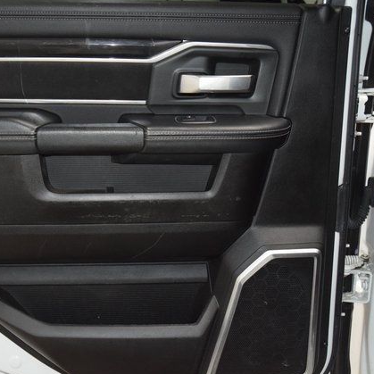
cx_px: 123
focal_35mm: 49
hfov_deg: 34.6
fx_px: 595
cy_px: 189
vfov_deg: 34.9
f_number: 3.8
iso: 2800
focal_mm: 25
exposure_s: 1/125
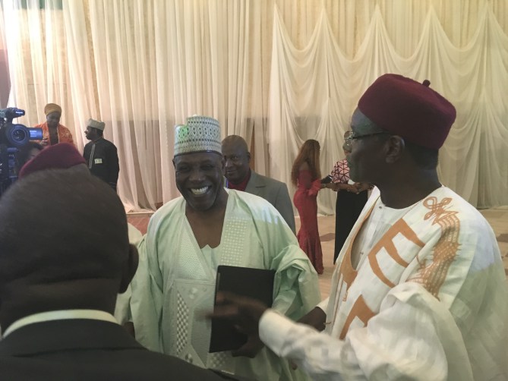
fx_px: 426
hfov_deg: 61.7
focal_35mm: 29
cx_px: 254
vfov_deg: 48.2
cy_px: 190
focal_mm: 4.15
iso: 200
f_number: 2.2
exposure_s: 1/17
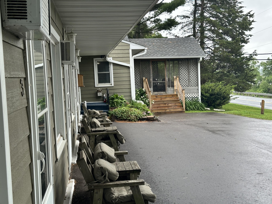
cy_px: 102
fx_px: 377
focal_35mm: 48
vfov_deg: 30.3
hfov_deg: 39.7
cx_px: 136
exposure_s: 1/259
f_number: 1.78
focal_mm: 6.86
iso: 64
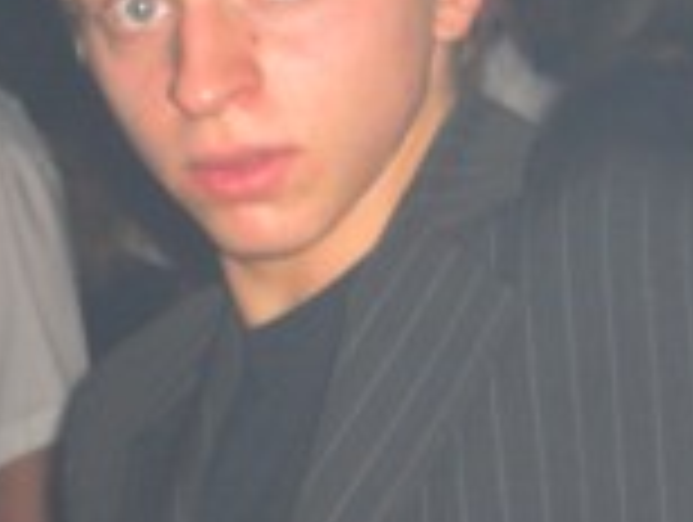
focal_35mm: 148
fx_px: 2968
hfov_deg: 13.3
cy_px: 382
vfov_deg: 10.0
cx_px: 234
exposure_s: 1/60
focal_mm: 7.9
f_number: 2.8
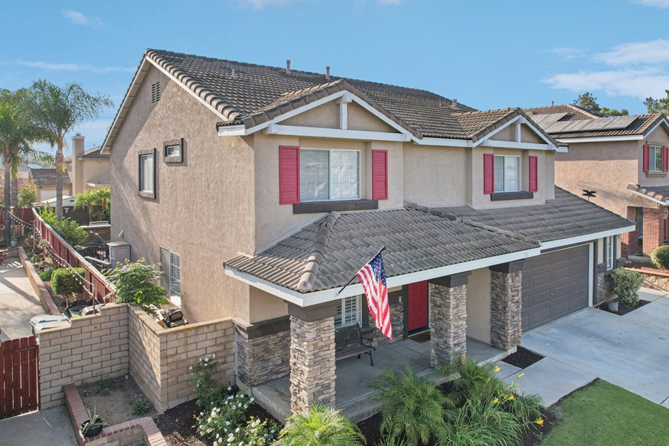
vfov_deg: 55.1
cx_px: 340
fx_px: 427
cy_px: 229
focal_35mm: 23
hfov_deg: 76.1
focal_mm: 8.4
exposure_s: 1/1250
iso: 100
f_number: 2.8
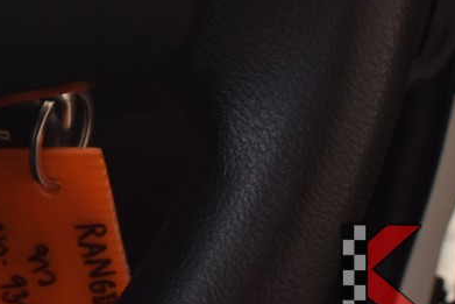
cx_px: -177
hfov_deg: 17.8
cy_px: -79
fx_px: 1333
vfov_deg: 12.6
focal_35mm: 105
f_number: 13
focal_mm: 25
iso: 1000
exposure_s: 1/13
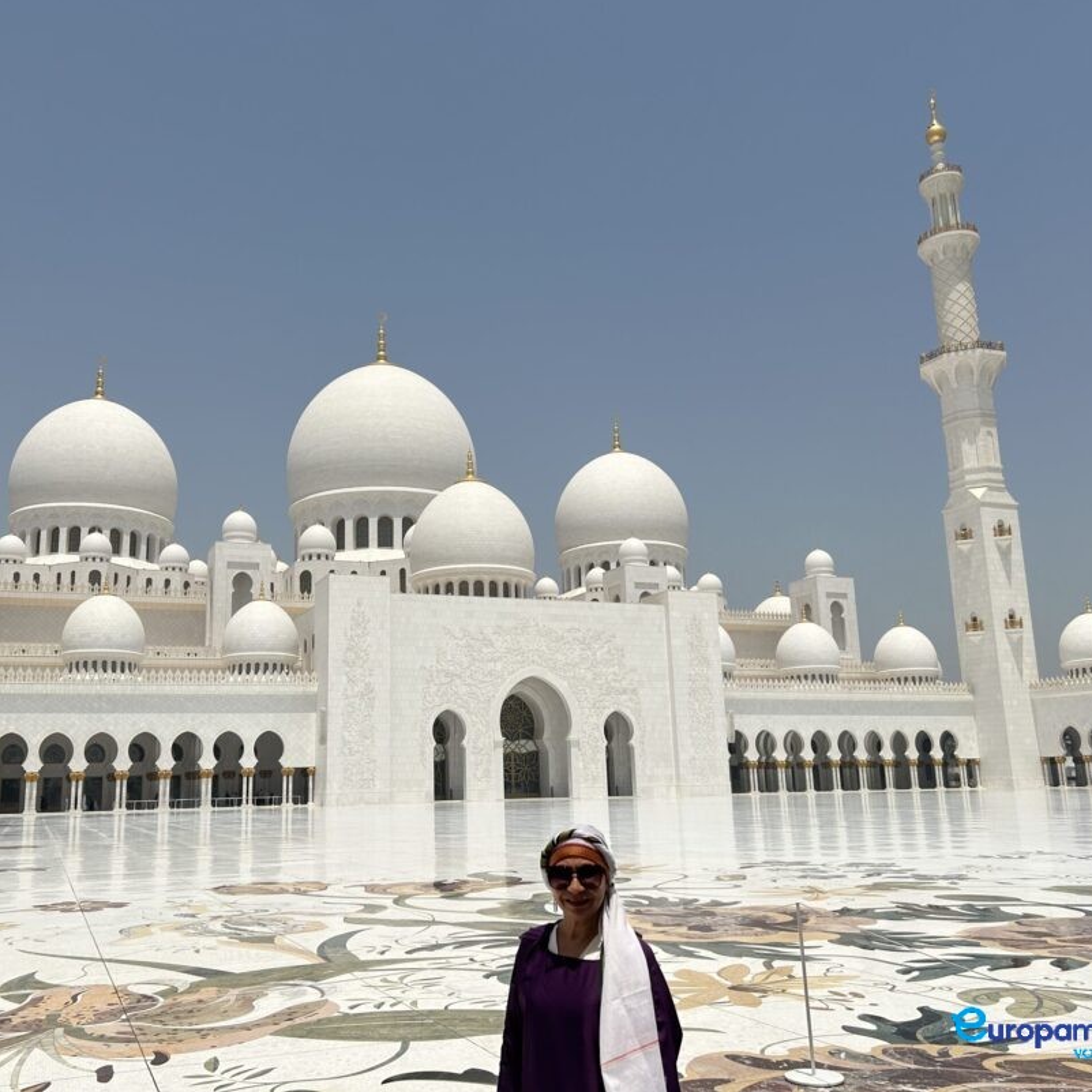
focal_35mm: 31
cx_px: 473
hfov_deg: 52.4
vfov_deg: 52.5
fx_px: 1106
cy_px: 544
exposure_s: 1/14286
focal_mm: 5.7
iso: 50
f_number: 1.5
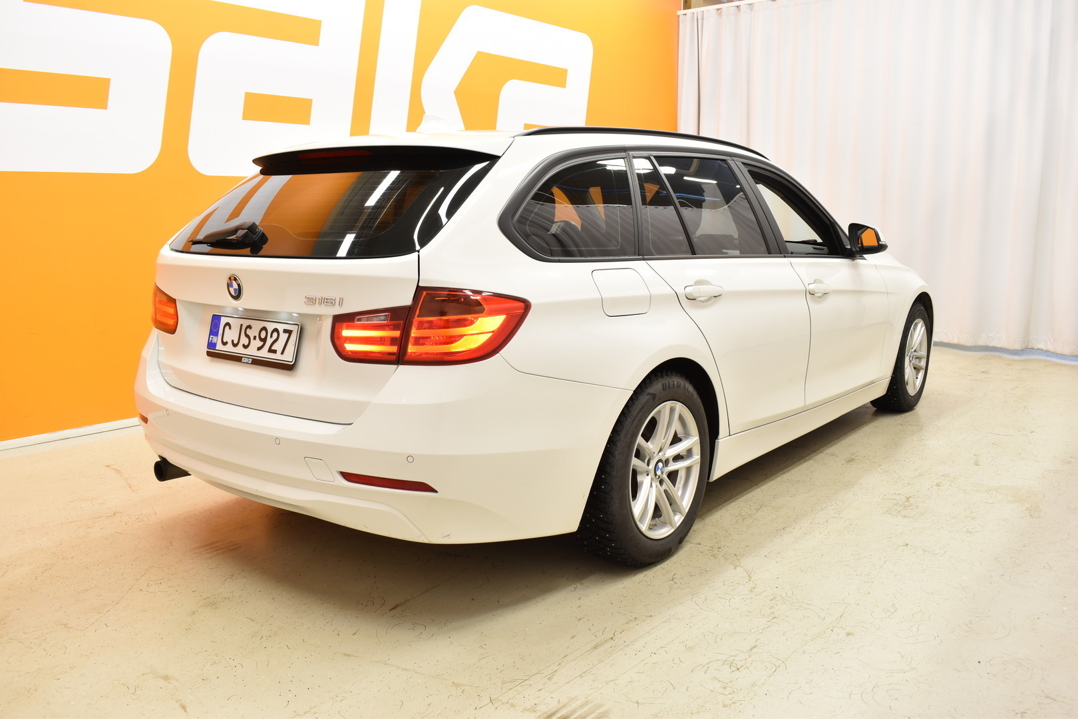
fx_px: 898
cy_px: 360
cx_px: 539
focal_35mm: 30
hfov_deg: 61.9
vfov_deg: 43.6
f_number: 6.3
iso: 400
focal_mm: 20
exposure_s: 1/20
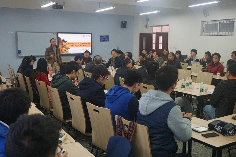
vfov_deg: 34.2
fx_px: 256
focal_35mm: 39
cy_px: 78
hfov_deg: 49.6
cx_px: 118
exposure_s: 1/160
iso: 2000
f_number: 4.5
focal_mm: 26
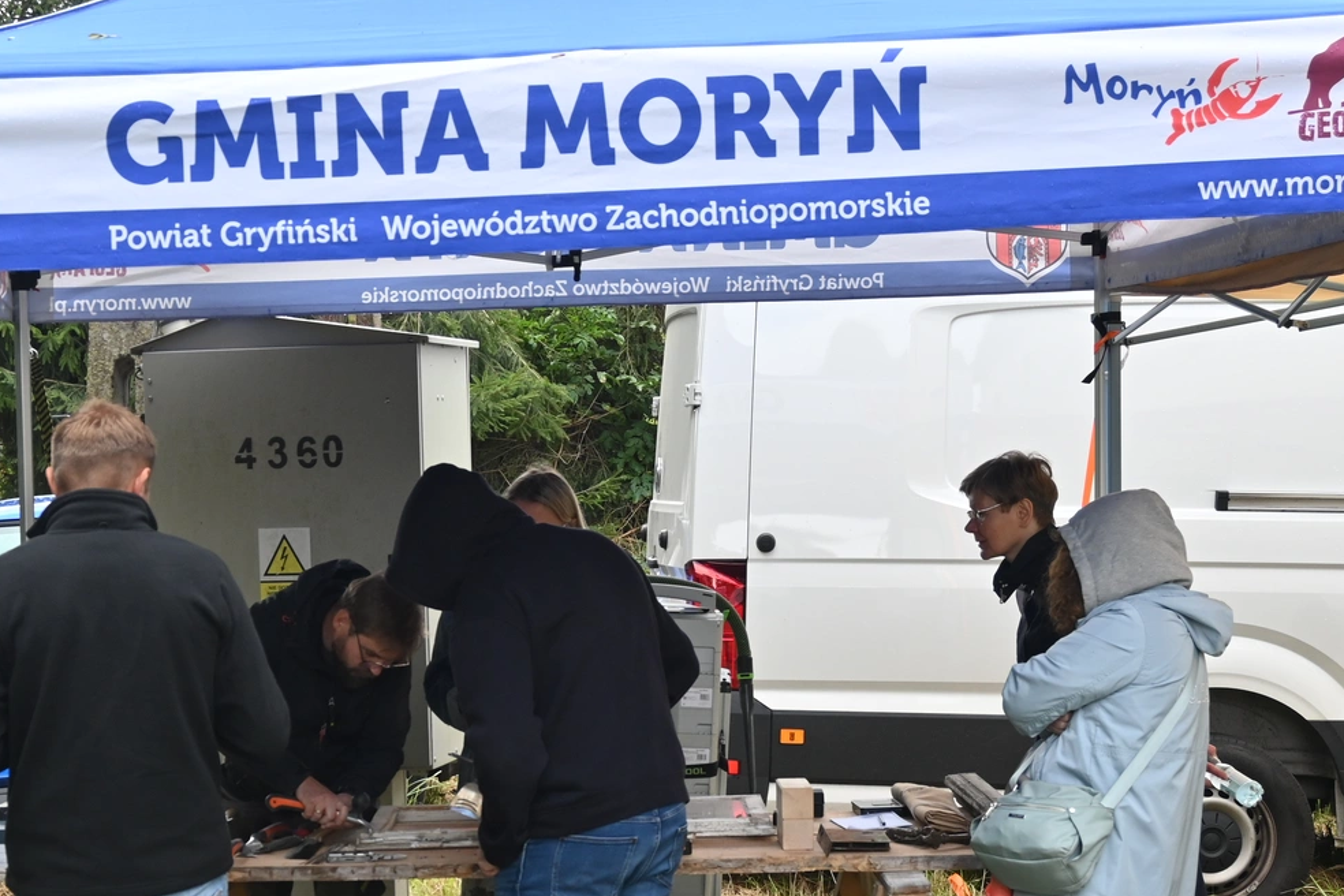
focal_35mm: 75
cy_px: 736
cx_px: 511
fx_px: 2817
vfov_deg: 17.9
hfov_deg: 26.8
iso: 200
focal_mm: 27.5
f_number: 5
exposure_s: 1/250
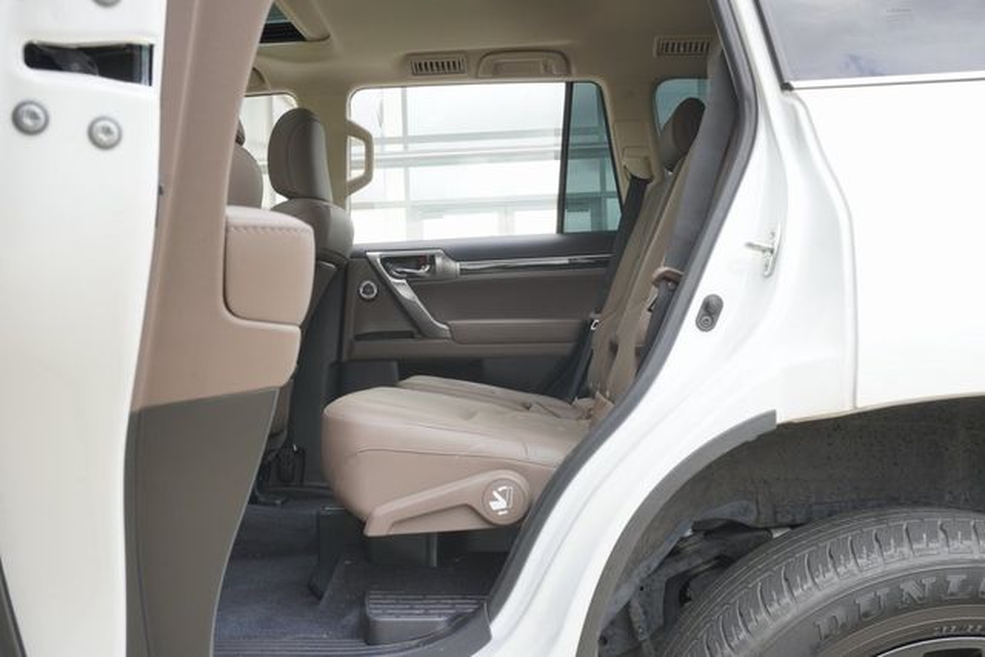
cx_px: 492
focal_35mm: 36
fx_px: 985
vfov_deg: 36.9
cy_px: 328
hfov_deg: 53.1
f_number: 13
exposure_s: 1/15
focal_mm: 24
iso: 160
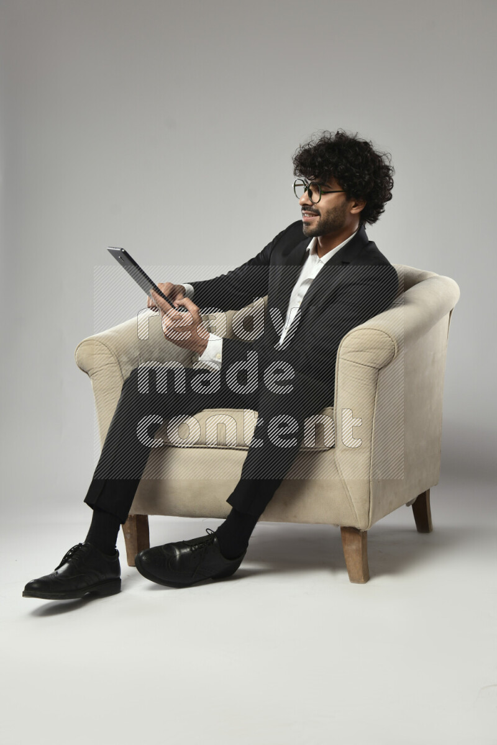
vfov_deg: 46.4
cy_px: 372
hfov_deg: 31.9
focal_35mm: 42
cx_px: 248
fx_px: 870
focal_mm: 42
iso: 400
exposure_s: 1/125
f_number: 5.6
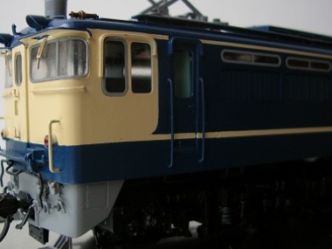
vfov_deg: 31.5
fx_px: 441
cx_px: 140
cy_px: 124
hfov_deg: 41.1
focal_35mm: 46
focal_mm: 5.8
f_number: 2.8
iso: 50
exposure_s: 1/61
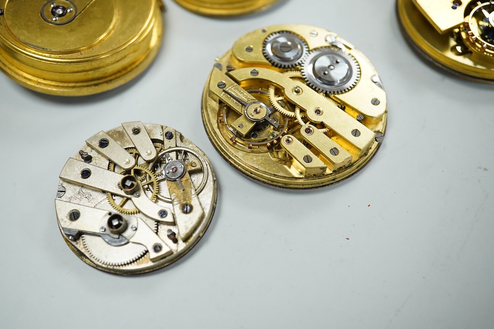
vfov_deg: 29.9
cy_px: 164
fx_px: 617
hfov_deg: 43.6
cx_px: 247
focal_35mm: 45
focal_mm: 30
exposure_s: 1/400
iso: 3200
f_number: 7.1
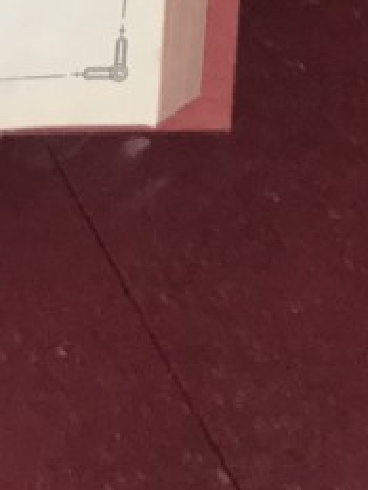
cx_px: -774
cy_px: -254
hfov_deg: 8.5
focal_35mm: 144
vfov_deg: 12.9
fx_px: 2039
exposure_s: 1/507
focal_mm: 3.99
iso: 20
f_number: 1.8
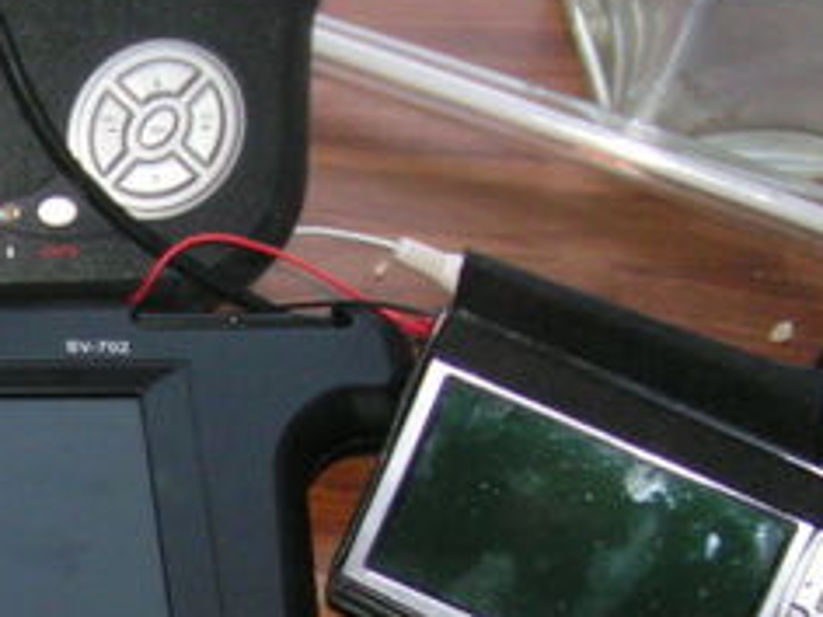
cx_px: -143
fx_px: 2449
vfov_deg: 14.2
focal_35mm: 103
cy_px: 537
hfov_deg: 18.2
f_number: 2.8
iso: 200
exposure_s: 1/40
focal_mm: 5.8
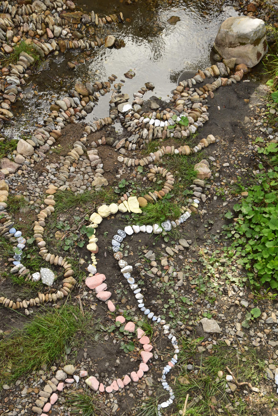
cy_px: 208
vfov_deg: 27.0
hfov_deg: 18.2
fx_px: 867
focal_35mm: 75
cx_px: 139
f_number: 9
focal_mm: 50
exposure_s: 1/100
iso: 200
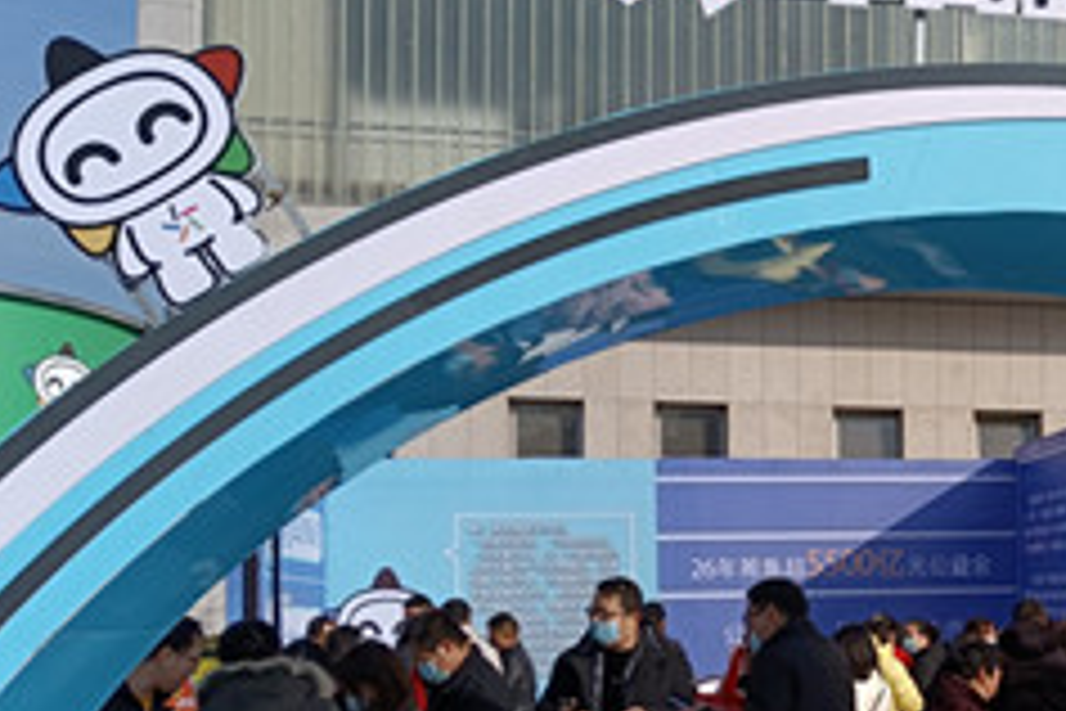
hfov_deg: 33.4
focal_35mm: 57
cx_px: 940
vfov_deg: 23.5
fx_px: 1688
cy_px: 529
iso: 103
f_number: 1.8
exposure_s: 1/1880
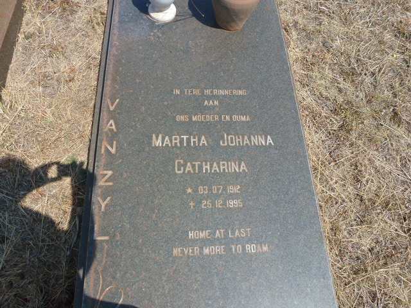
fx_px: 285
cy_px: 154
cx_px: 206
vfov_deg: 56.8
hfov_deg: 71.6
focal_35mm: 24
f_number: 4
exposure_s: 1/800
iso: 100
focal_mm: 4.3
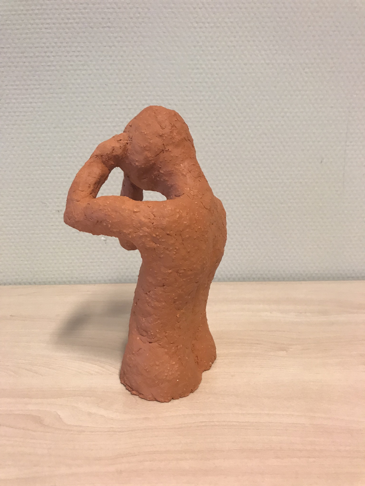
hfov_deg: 49.7
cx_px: 182
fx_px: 394
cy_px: 243
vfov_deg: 63.4
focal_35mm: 28
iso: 40
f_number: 1.8
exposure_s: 1/25
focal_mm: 3.99
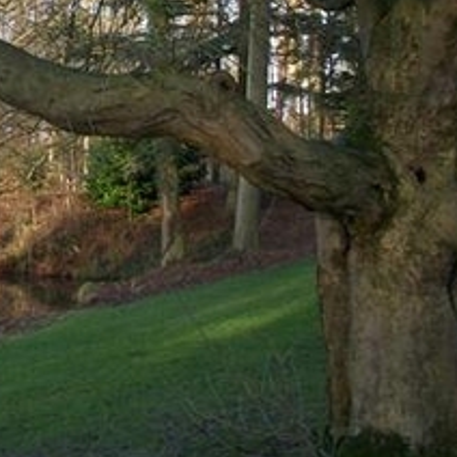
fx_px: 1195
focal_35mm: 80
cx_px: -63
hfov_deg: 20.5
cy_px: 58
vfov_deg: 21.2
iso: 80
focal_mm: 5.7
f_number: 2.9
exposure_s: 1/125
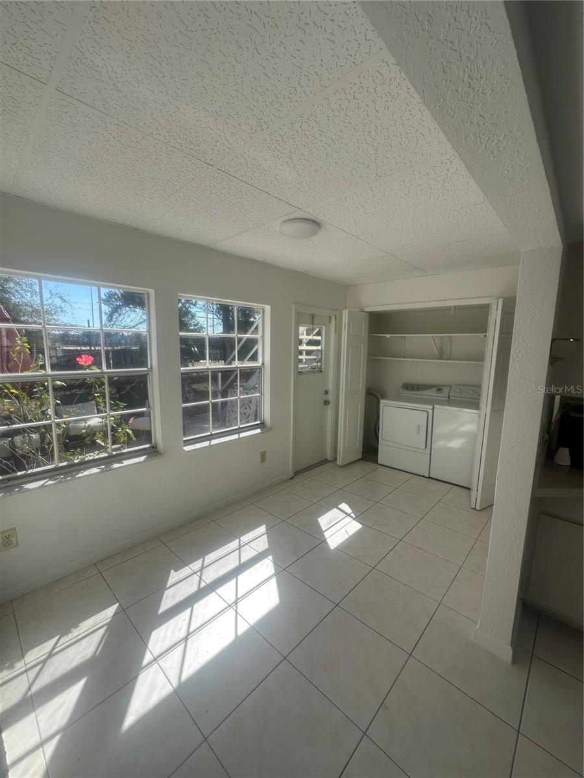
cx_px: 292
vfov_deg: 102.1
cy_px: 389
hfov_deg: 85.7
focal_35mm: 14
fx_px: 315
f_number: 2.2
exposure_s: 1/796
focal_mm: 2.22
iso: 50
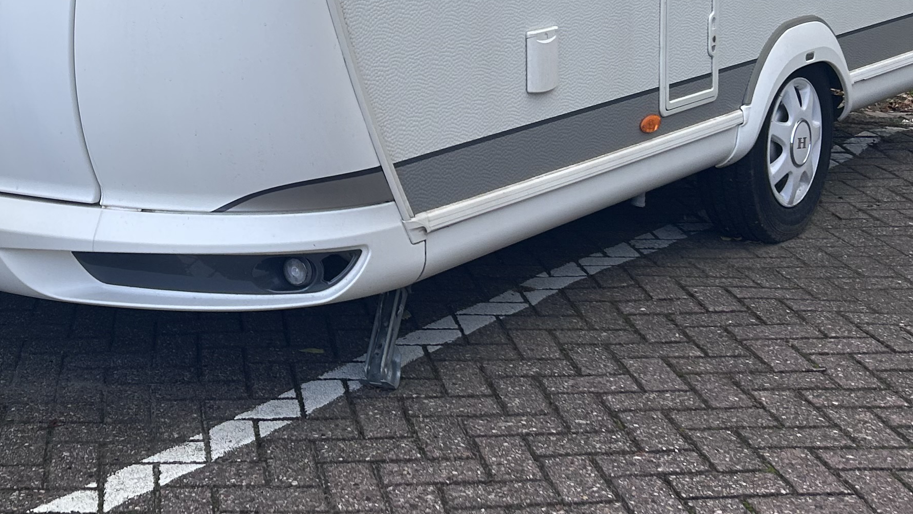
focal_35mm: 64
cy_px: -11
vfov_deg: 18.3
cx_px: 209
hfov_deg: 32.1
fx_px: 1549
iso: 50
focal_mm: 5.7
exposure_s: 1/526
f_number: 1.5
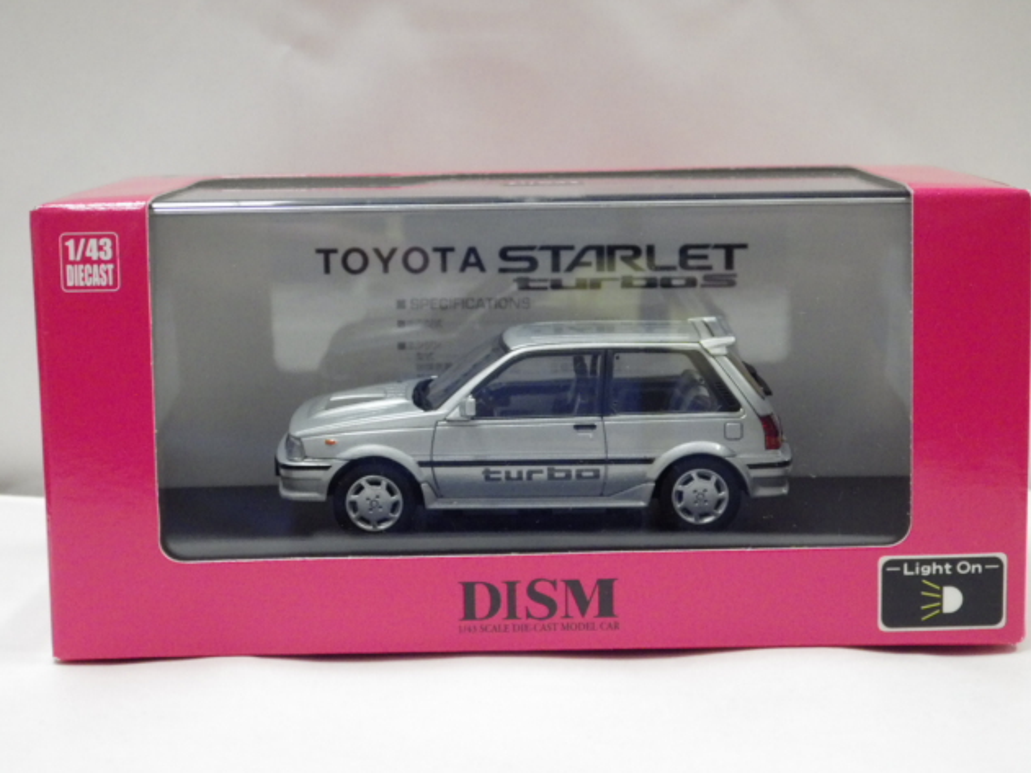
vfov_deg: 20.4
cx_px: 515
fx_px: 2144
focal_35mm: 72
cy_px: 389
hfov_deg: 27.0
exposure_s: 1/60
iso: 640
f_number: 4.2
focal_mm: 12.8
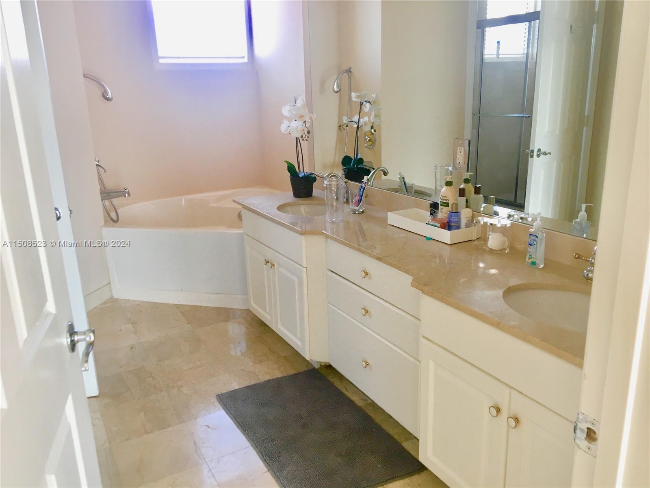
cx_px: 325
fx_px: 545
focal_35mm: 29
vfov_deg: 48.2
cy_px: 244
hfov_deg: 61.7
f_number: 2.2
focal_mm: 4.15
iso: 25
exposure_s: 1/30
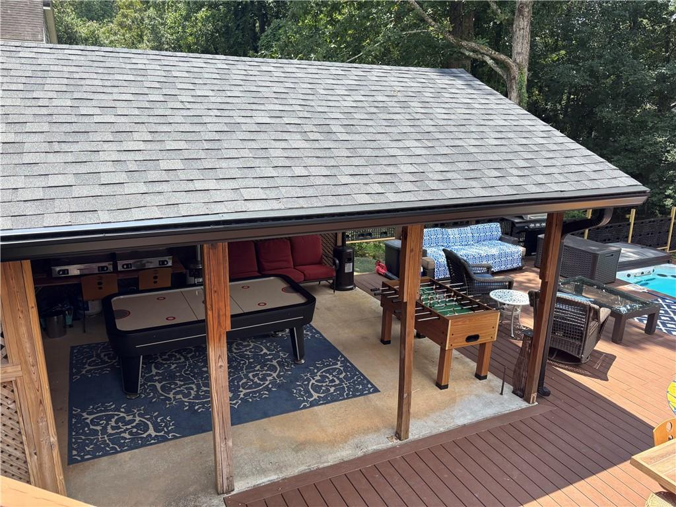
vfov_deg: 53.1
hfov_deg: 67.3
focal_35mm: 26
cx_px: 338
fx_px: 508
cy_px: 254
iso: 50
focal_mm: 5.96
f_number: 1.6
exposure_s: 1/903
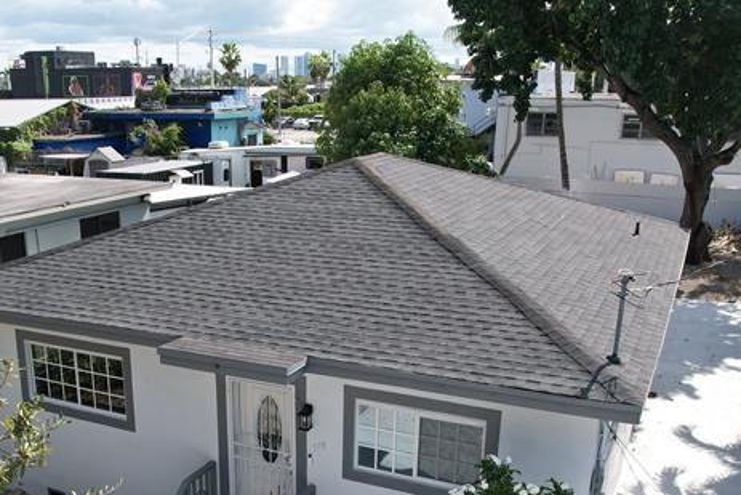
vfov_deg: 34.3
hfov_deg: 50.1
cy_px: 374
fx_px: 782
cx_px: 269
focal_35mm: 38
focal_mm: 8.38
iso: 130
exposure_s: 1/1500
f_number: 2.8
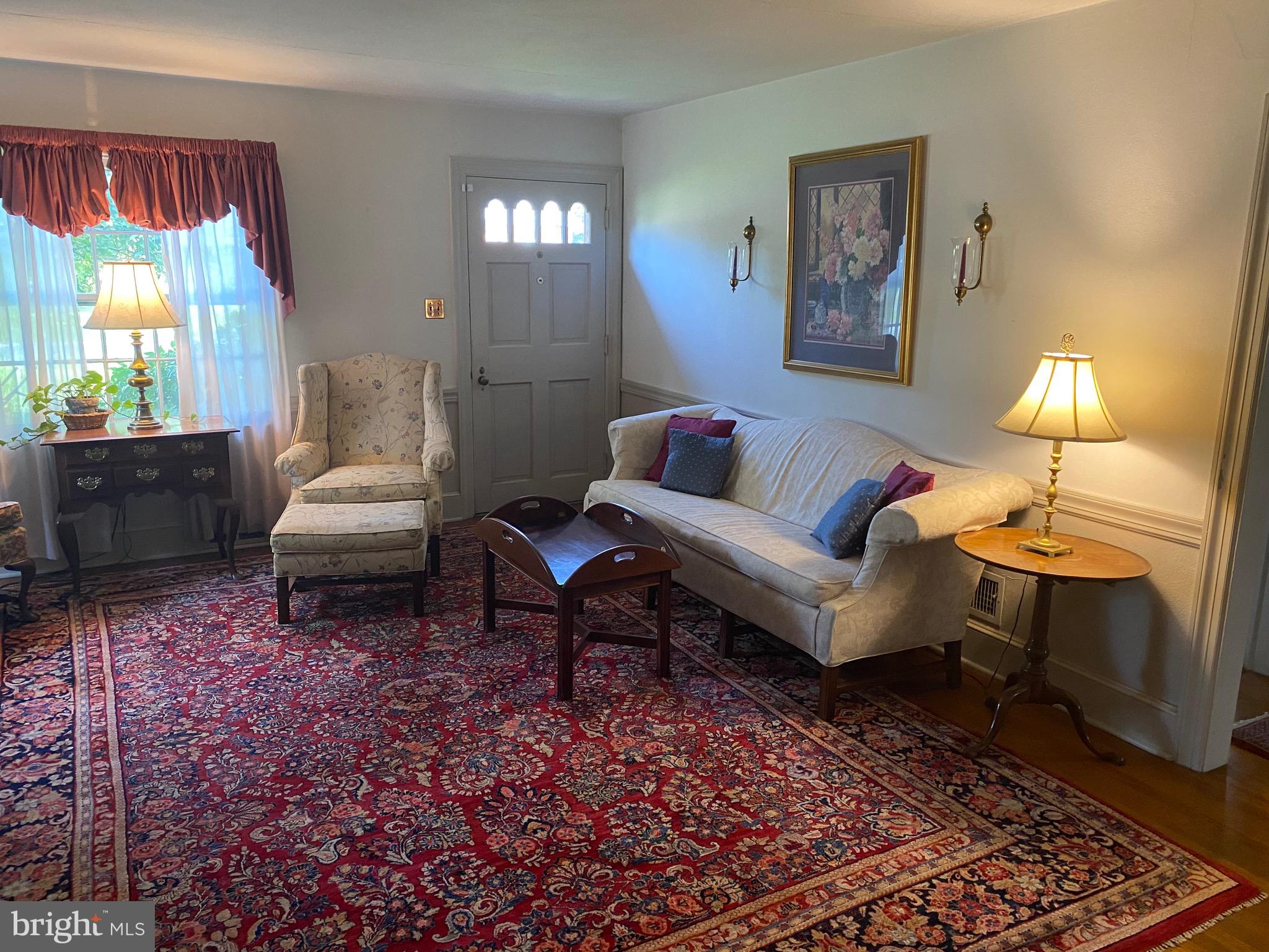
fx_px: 953
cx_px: 634
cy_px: 476
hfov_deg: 67.3
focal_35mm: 26
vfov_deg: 53.1
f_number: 1.8
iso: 320
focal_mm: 4.25
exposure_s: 1/60
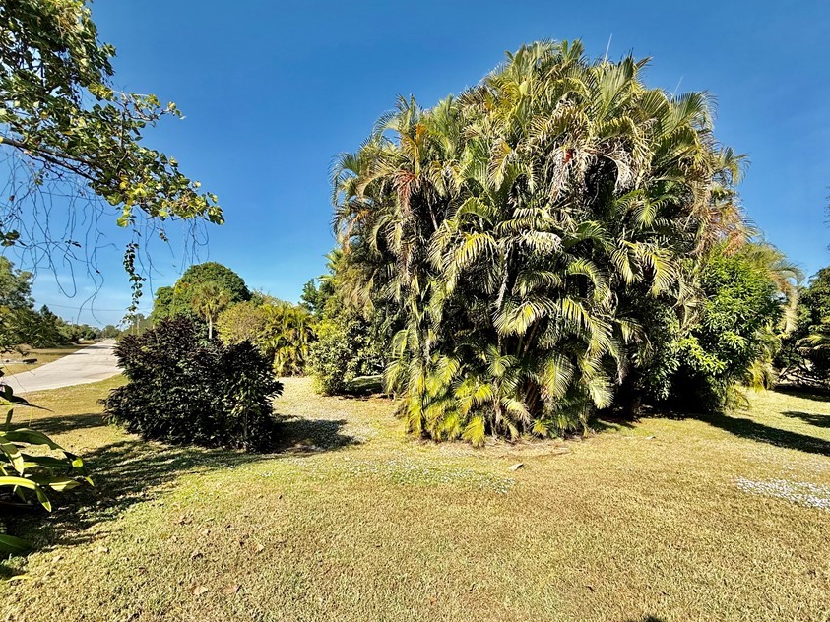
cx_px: 407
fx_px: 408
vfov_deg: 74.4
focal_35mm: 17
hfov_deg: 91.0
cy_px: 352
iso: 50
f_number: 2.2
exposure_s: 1/1068
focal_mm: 2.22
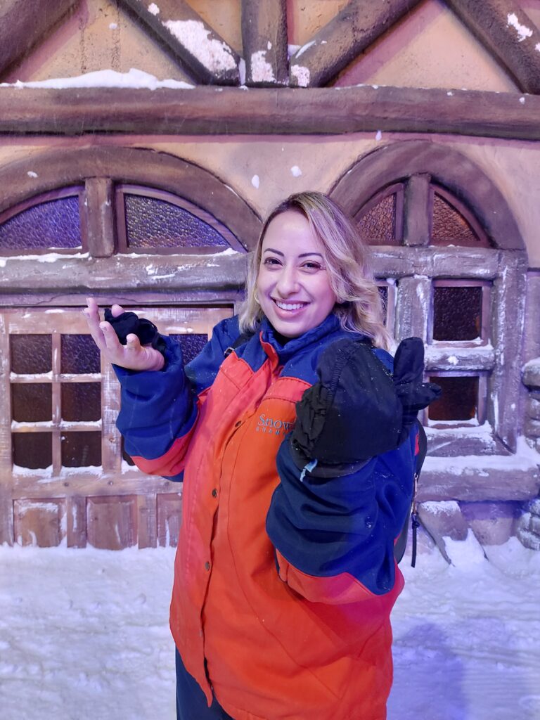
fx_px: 499
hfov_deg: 56.8
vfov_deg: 71.6
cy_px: 360
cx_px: 270
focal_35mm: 24
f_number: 1.8
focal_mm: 5.23
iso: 250
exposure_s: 1/24
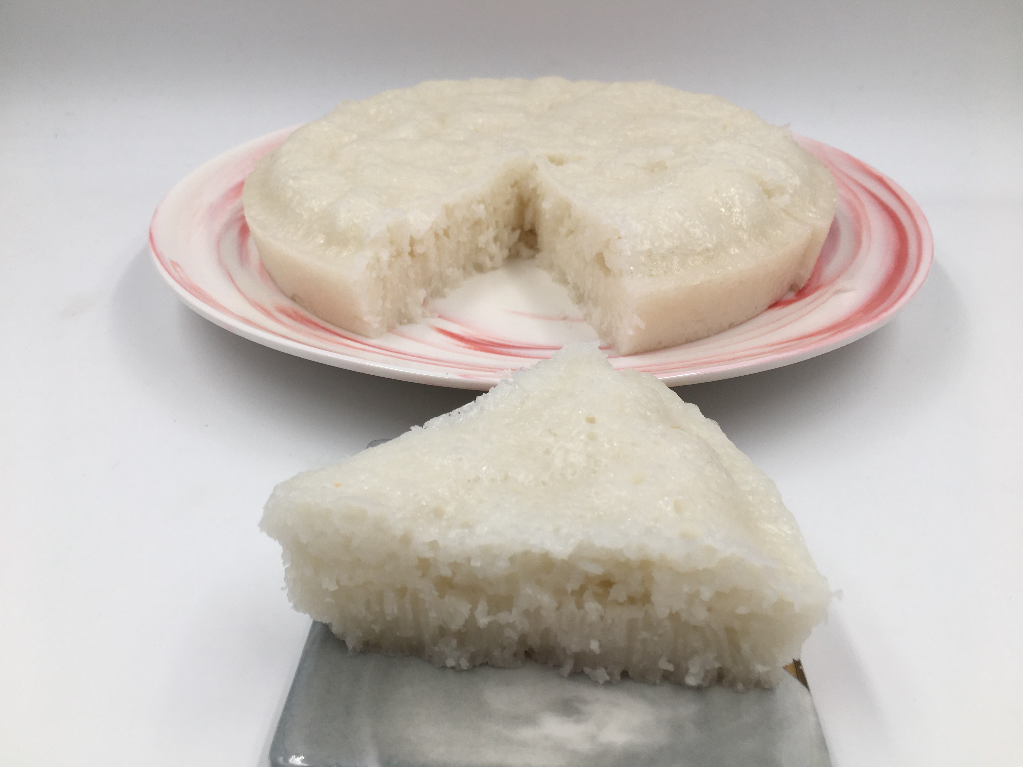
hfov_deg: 61.7
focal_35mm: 29
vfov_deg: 48.2
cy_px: 384
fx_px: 857
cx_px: 512
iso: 25
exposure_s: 1/553
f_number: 2.2
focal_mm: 4.15
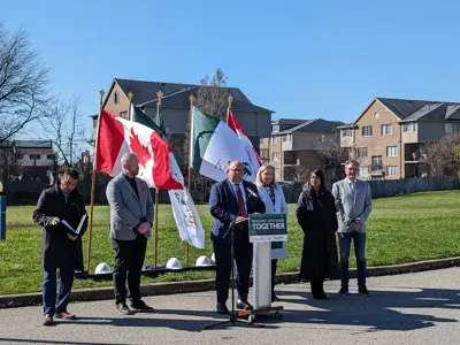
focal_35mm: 49
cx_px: 230
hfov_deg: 38.9
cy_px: 172
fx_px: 651
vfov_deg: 29.7
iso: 20
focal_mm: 6.9
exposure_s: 1/906
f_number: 1.68
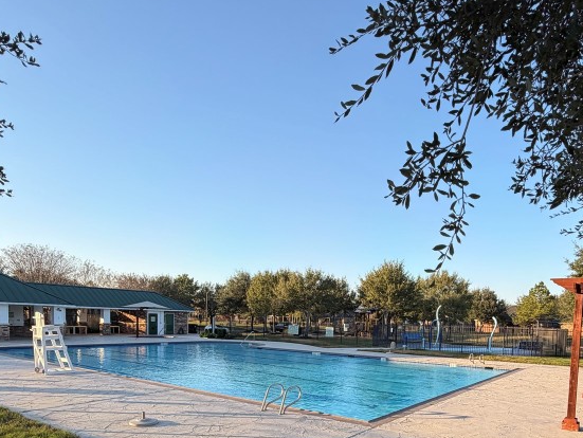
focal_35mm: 26
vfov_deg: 50.1
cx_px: 313
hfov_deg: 67.2
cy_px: 348
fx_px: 438
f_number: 2.2
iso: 40
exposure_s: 1/518
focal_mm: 2.22
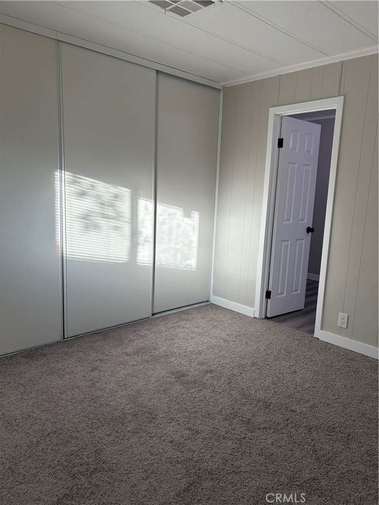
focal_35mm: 26
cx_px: 190
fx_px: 380
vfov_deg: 67.3
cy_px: 252
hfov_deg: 53.1
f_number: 1.6
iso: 50
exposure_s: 1/183
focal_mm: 5.96
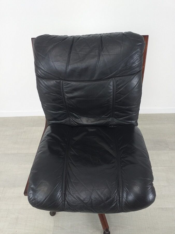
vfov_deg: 67.3
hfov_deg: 53.1
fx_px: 175
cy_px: 117
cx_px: 88
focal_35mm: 26
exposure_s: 1/50
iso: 80
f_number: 1.9
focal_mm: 3.6
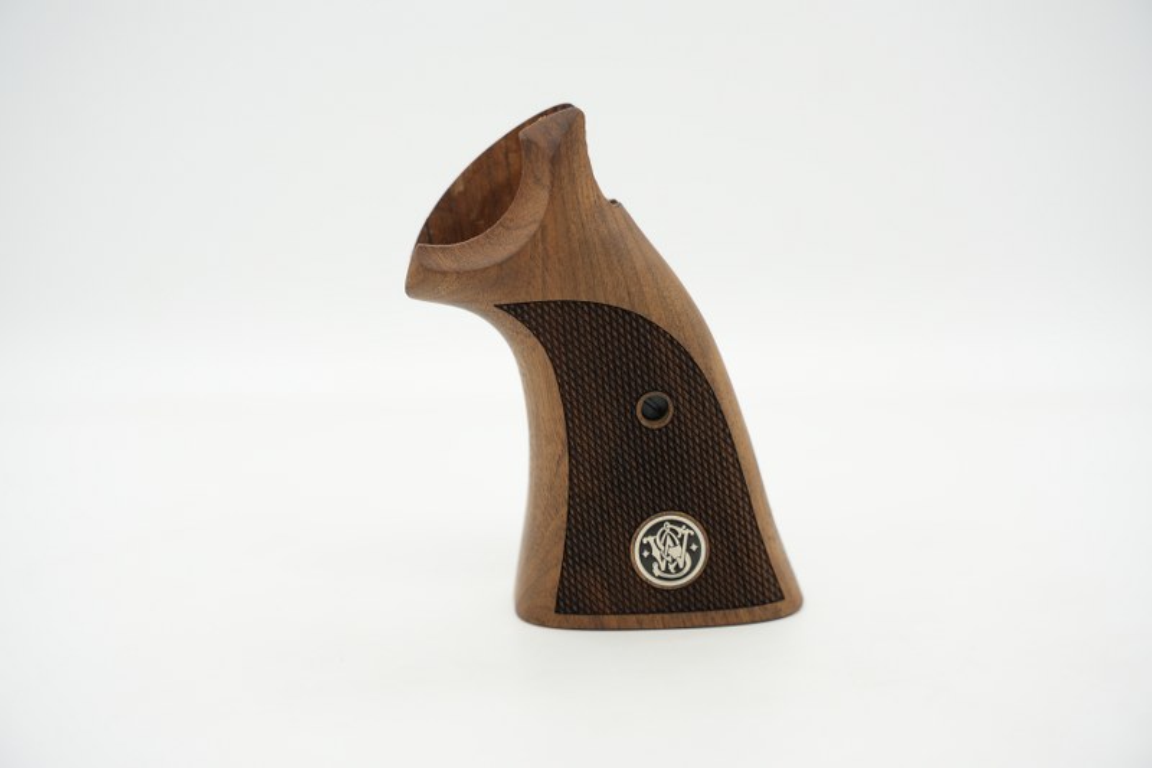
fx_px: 1801
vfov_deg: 24.1
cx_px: 576
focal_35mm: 56
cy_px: 384
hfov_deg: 35.5
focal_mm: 56.3
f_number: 4.5
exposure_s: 1/100
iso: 100
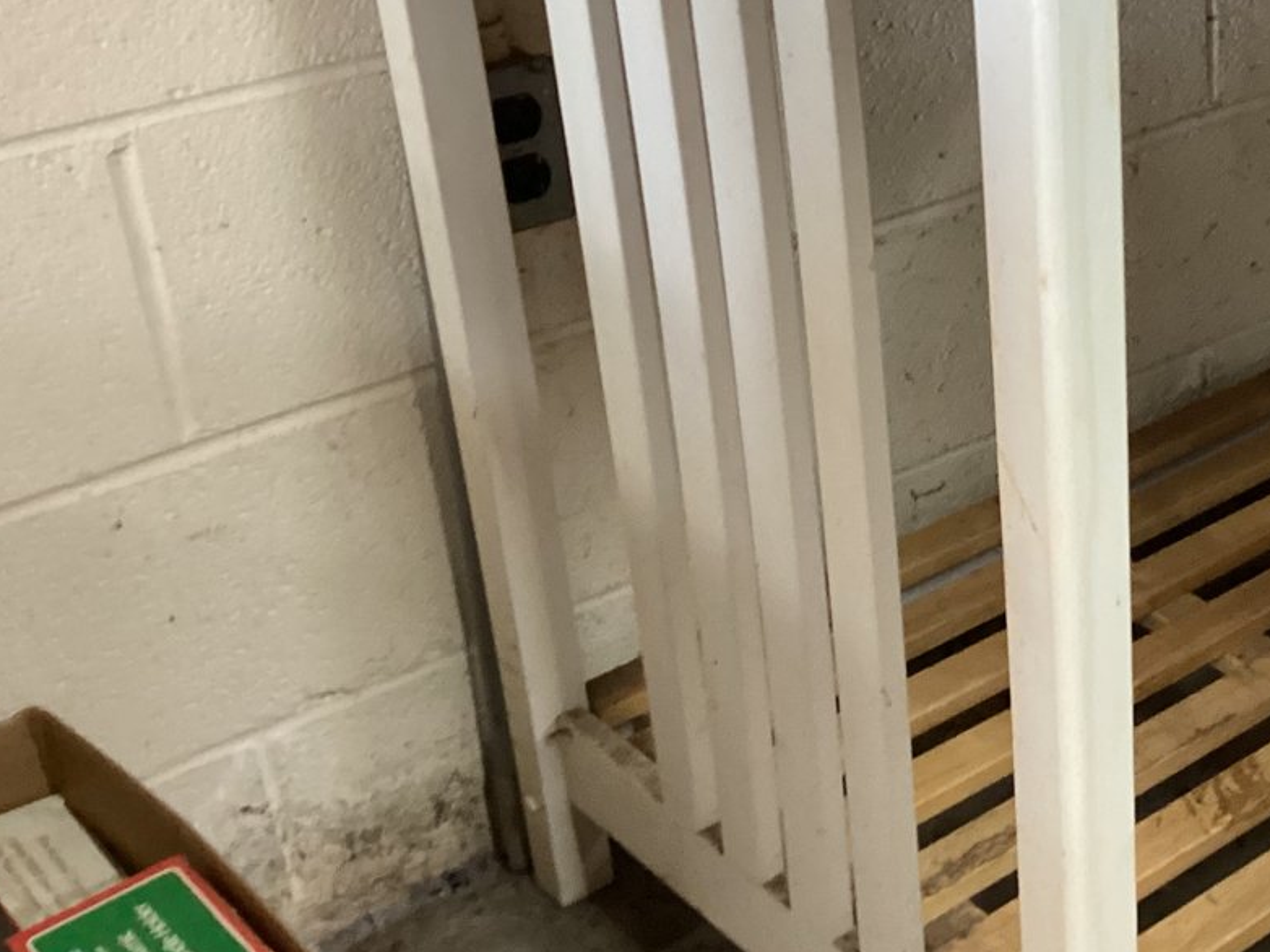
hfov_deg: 30.4
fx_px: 2201
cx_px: 1211
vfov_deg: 24.4
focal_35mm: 60
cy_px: 371
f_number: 2.4
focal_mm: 3.3
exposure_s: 1/40
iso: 320
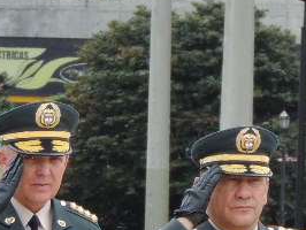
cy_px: 251
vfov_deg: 1.2
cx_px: 465
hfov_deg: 1.6
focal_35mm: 1203
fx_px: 10644
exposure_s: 1/125
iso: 80
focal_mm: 35.6
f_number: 4.6
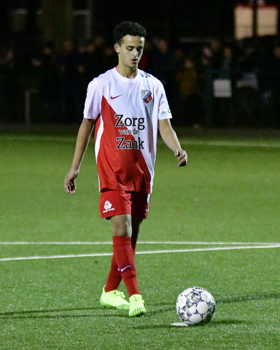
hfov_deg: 5.2
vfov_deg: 6.5
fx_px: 3075
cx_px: 179
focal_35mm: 297
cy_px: 175
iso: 16000
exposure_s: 1/800
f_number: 2.8
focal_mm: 140
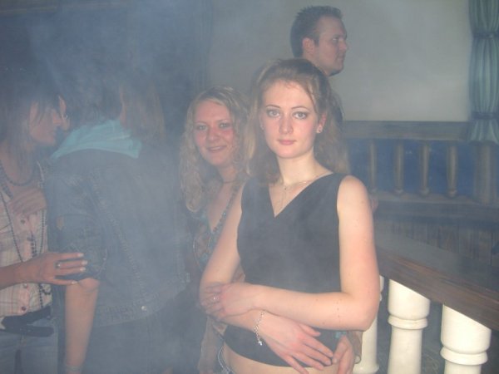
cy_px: 187
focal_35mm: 38
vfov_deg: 37.7
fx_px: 548
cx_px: 250
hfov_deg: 49.0
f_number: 2.8
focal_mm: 7.9
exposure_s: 1/60
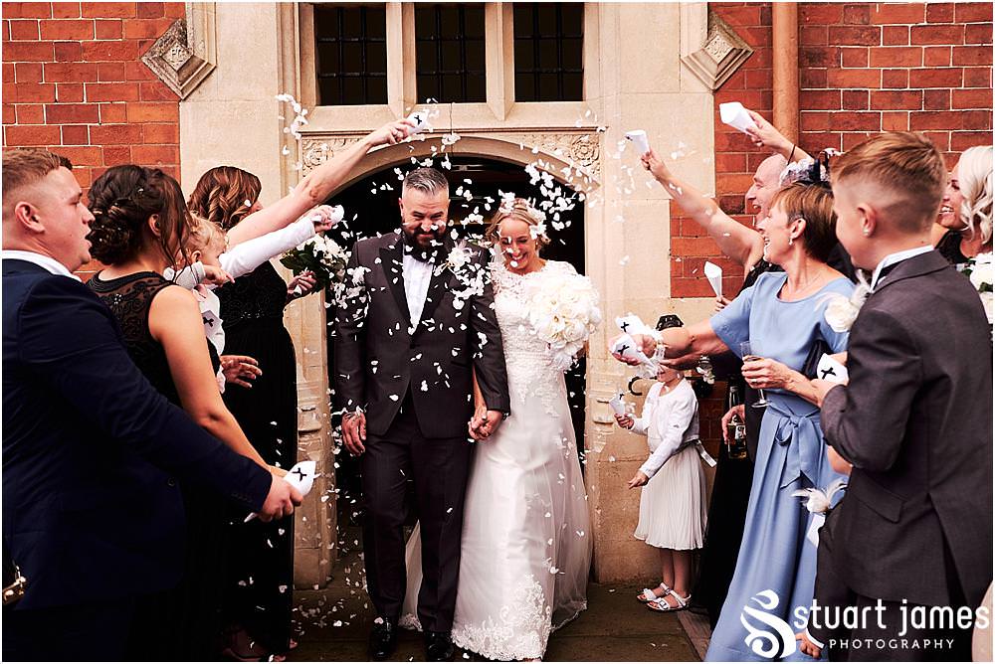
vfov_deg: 37.9
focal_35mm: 35
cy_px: 332
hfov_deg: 54.4
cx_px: 498
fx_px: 968
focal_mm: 23
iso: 800
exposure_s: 1/1000
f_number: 4
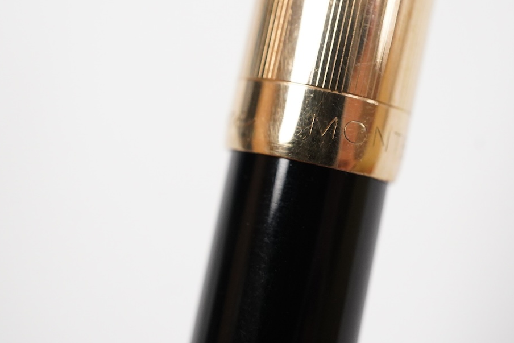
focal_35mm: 56
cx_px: 250
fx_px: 800
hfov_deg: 35.6
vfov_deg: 24.2
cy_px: 138
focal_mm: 30
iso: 2500
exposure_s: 1/200
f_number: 10
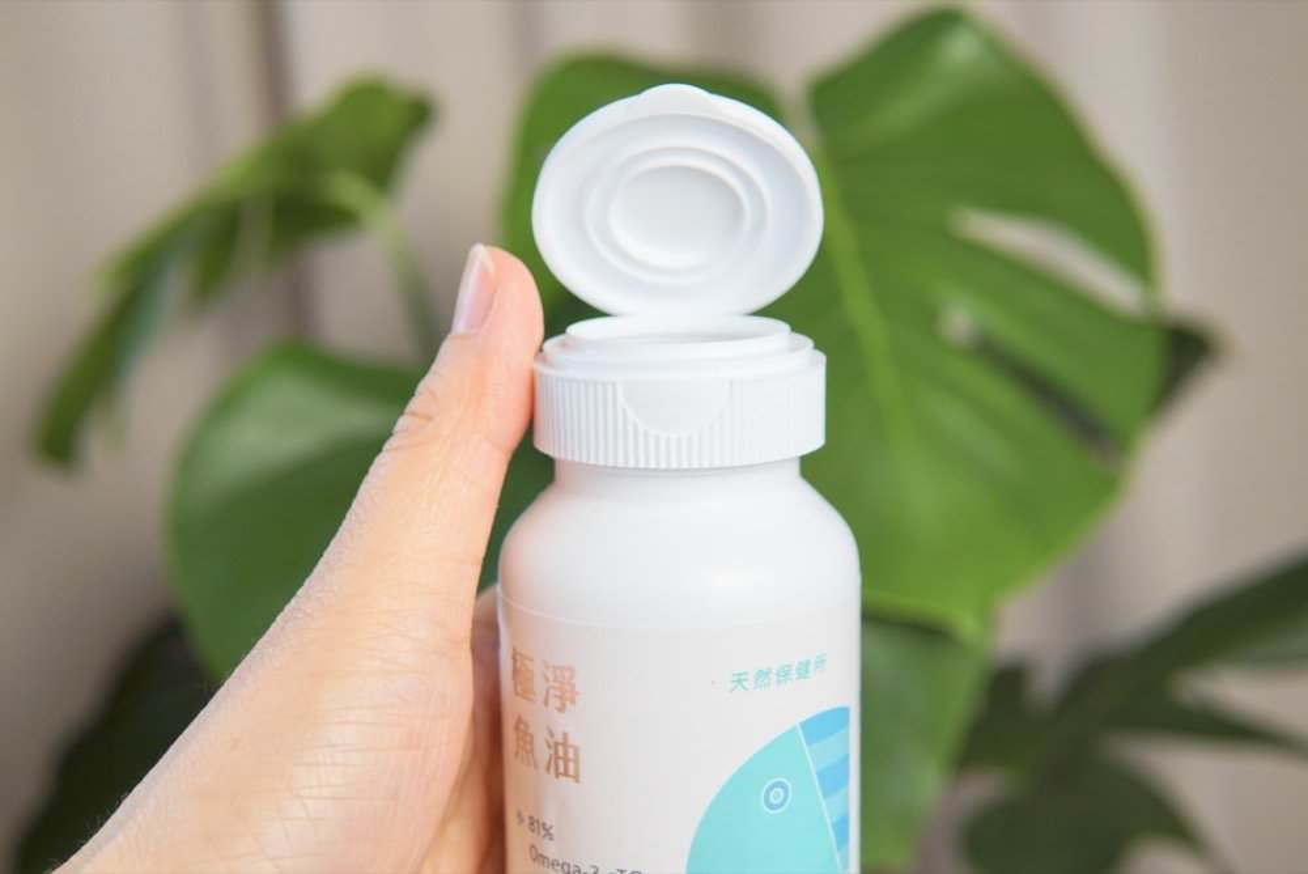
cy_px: 437
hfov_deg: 43.6
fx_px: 1636
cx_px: 654
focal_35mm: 45
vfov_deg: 29.9
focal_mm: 30
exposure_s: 1/80
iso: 100
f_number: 4.5
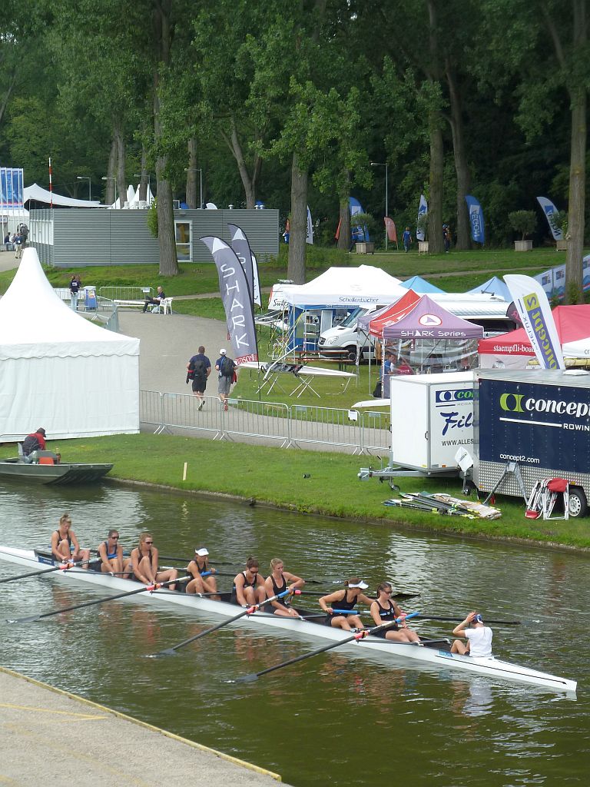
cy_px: 394
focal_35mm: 111
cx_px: 295
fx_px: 2523
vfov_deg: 17.7
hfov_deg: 13.3
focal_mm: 18.2
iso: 80
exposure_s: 1/200
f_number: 4.4
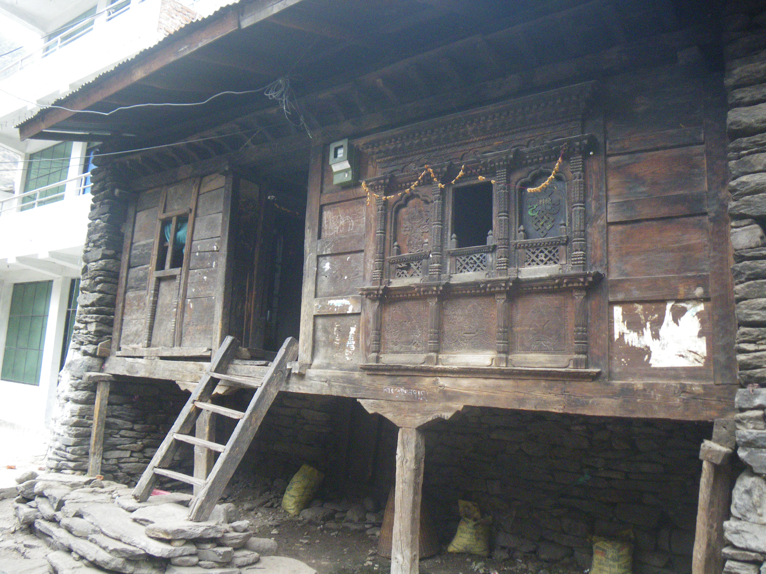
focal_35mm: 28
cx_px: 383
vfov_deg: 49.7
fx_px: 620
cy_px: 287
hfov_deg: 63.4
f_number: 3.5
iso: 400
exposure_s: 1/50
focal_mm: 5
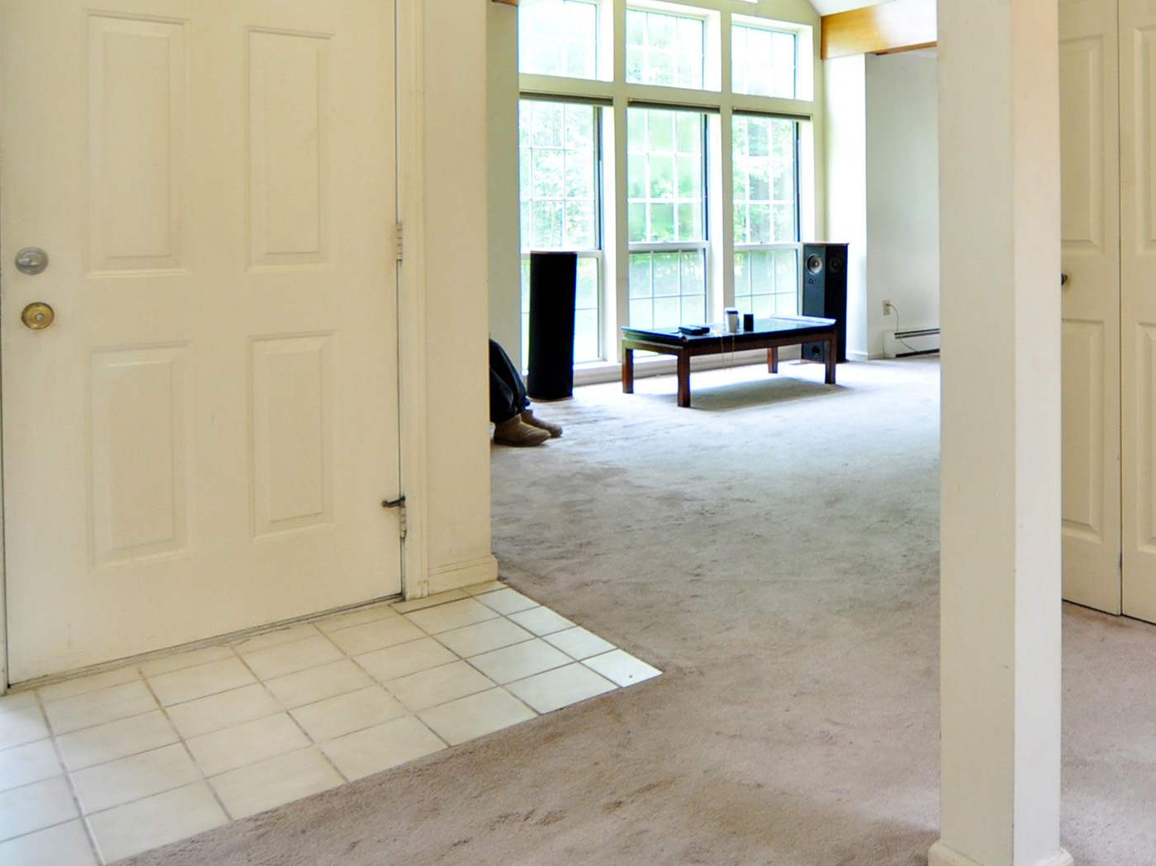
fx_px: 1002
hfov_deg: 57.6
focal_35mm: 30
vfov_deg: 45.0
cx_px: 837
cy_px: 207
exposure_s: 1/60
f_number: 3.5
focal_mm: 10
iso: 500
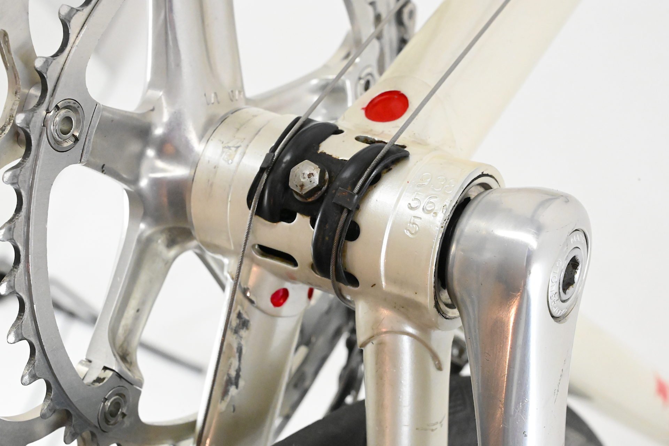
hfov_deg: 28.9
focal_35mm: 70
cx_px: 334
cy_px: 223
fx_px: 1300
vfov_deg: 19.4
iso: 18000
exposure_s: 1/400
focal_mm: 70
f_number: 16
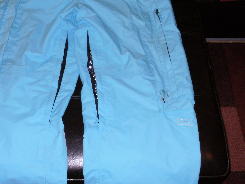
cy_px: 75
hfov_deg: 35.3
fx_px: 382
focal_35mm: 54
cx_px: 92
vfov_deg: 27.0
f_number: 3.5
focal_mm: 6.3
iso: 125
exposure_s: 1/30
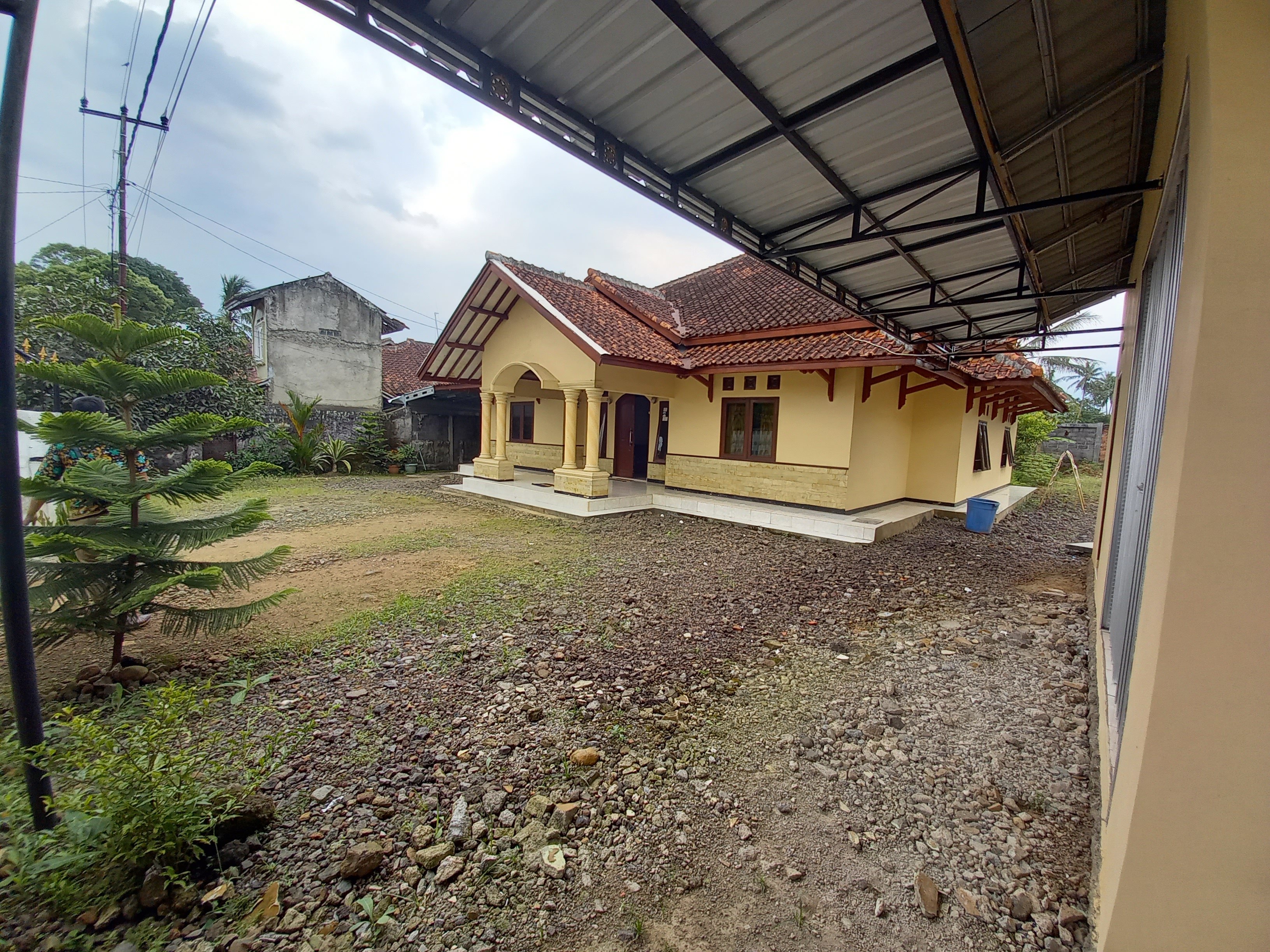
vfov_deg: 89.9
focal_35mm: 13
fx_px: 477
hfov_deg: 106.2
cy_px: 476
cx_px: 635
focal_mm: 1.42
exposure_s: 1/206
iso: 40
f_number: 2.2
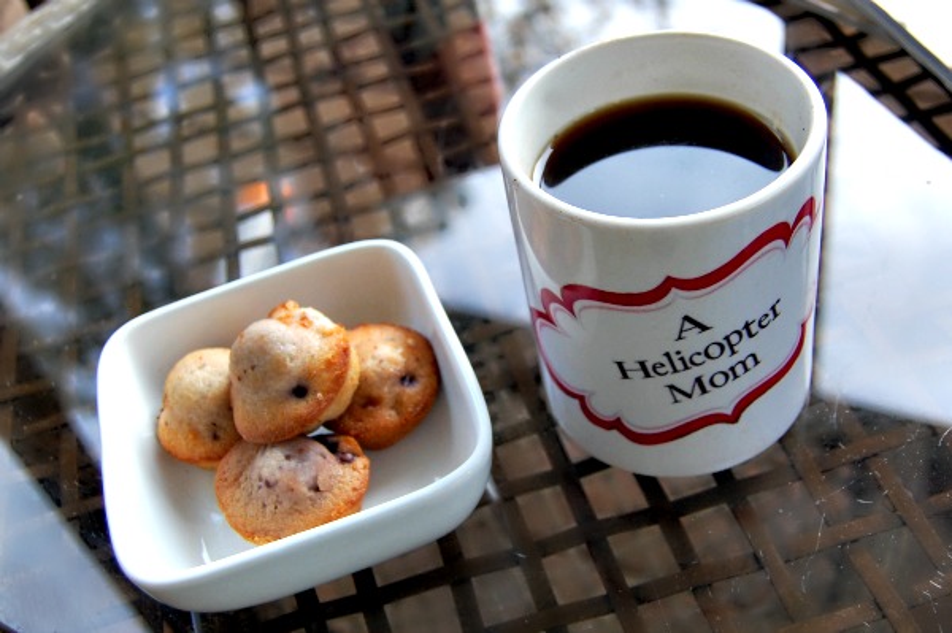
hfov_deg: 62.0
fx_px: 793
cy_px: 316
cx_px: 476
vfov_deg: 43.5
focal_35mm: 30
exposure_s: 1/100
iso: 400
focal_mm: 20
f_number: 5
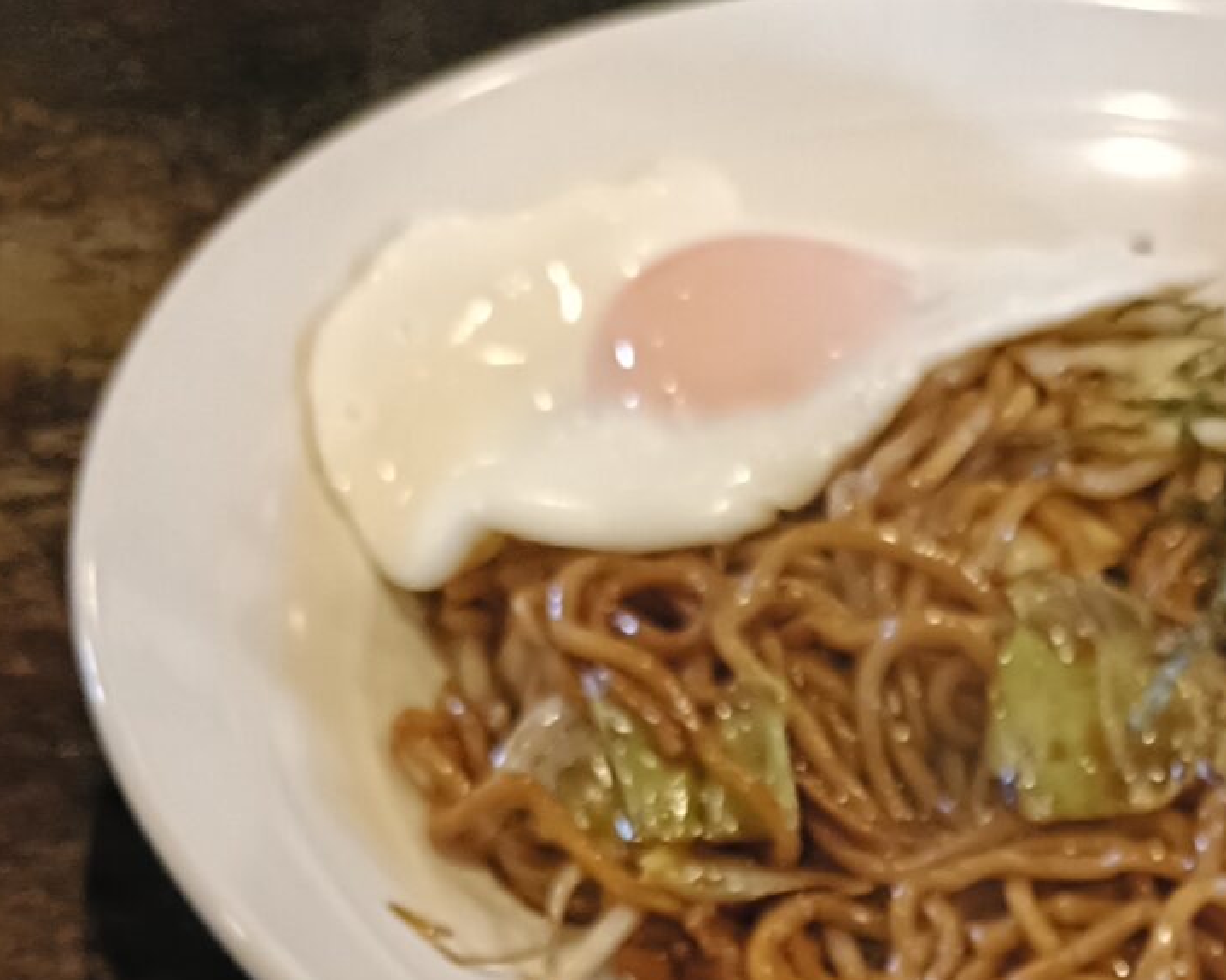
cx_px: 1115
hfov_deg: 21.5
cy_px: 1523
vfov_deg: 16.0
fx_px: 3156
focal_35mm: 87
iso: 2000
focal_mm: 4.7
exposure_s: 1/20
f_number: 1.7
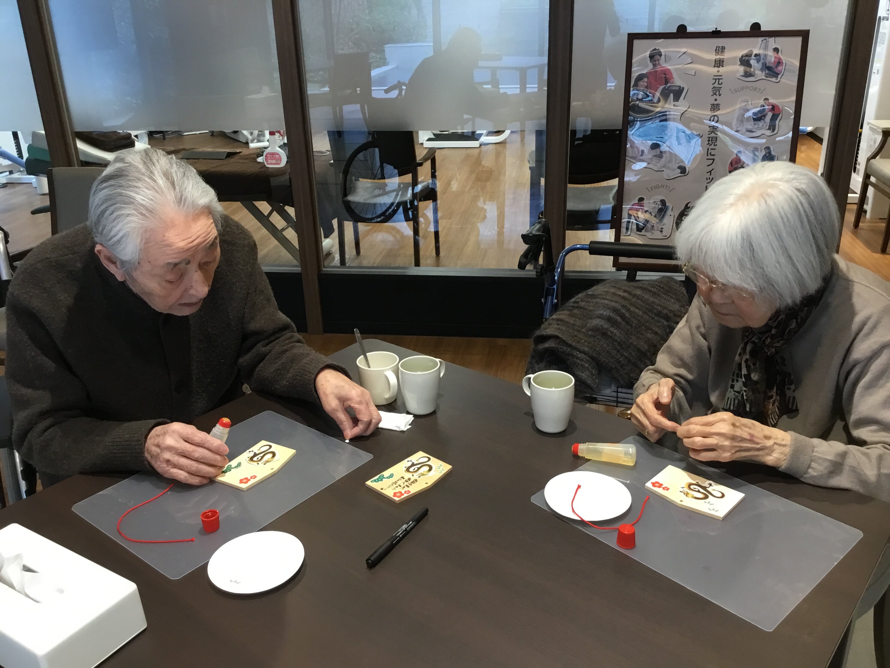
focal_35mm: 31
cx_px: 445
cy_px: 334
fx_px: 797
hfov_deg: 58.4
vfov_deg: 45.4
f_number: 2.4
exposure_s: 1/30
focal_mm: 3.3
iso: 80
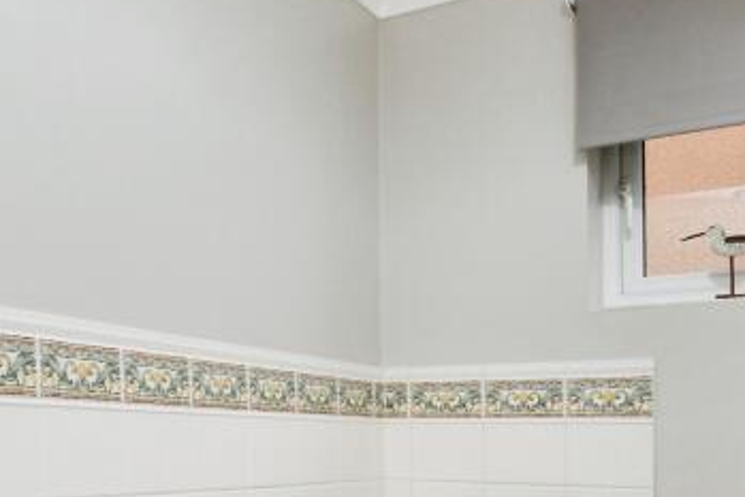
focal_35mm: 44
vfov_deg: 29.5
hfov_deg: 42.8
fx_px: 911
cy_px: 426
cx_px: 171
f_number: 8
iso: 800
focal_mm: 15
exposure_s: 1/60
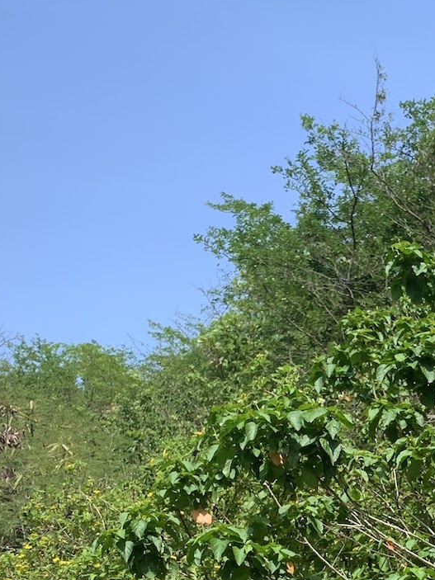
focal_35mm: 71
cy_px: 509
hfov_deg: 20.3
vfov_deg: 26.6
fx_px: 1190
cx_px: 392
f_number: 1.8
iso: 25
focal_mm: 4.25
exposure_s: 1/1387
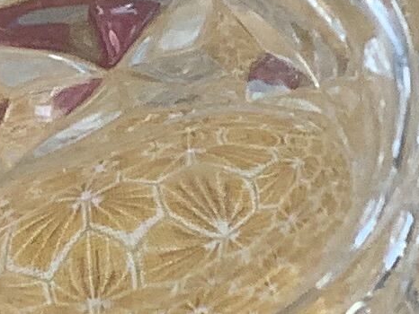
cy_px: 7
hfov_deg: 8.8
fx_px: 2628
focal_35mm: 217
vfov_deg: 6.8
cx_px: 709
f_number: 2.4
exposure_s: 1/100
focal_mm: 3.3
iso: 25
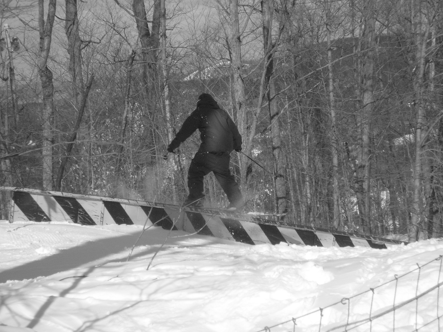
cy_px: 166
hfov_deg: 17.9
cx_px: 225
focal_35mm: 110
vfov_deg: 13.5
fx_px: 1408
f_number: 12.4
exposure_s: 1/250
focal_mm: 17.4
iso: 80
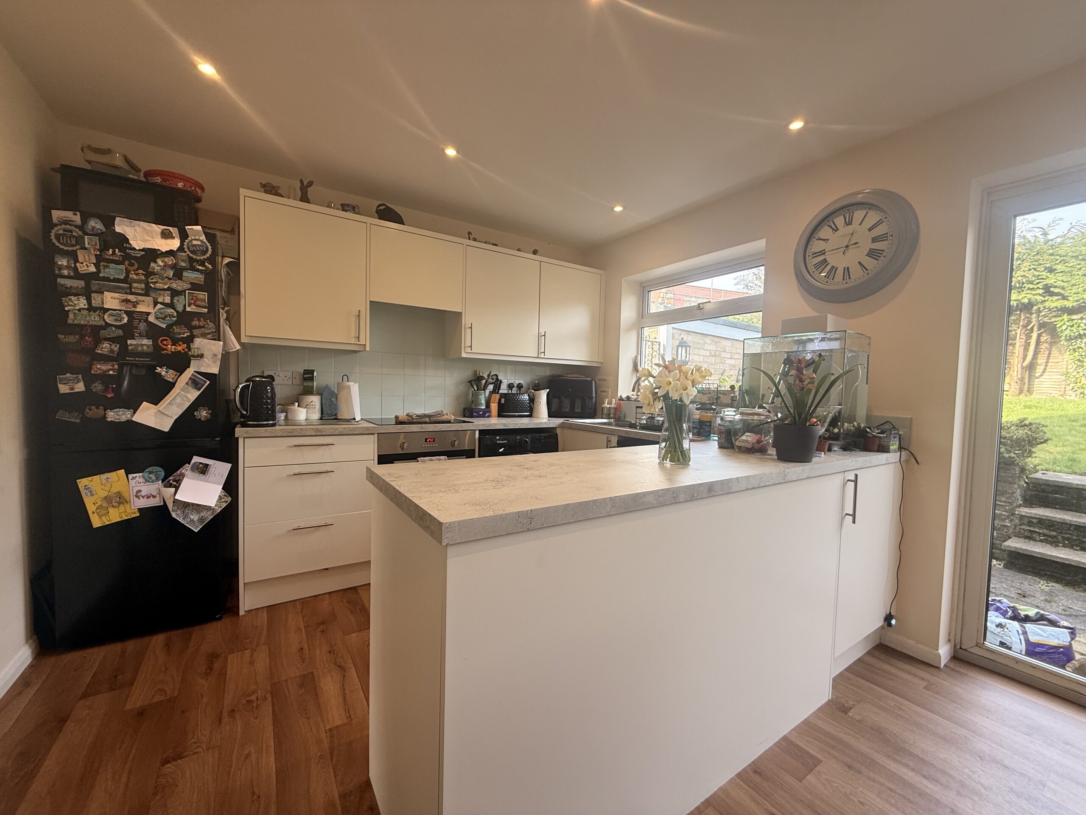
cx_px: 543
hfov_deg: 102.1
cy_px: 408
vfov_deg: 85.7
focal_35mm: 14
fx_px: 439
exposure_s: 1/99
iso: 80
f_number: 2.2
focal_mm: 2.22
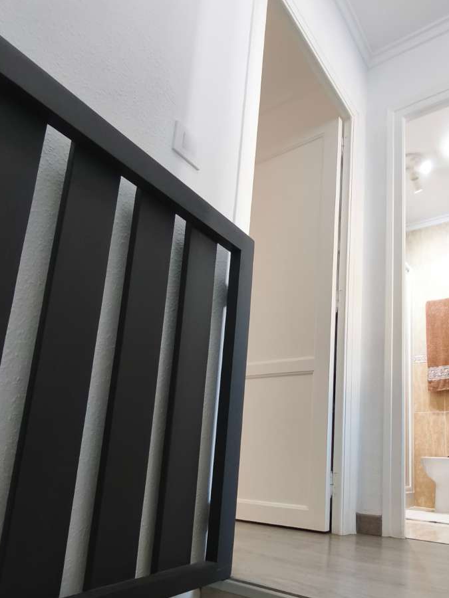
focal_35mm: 25
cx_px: 294
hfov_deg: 53.9
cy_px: 380
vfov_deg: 68.1
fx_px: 432
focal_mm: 1.91
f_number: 2.2
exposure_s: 1/33.3
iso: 160
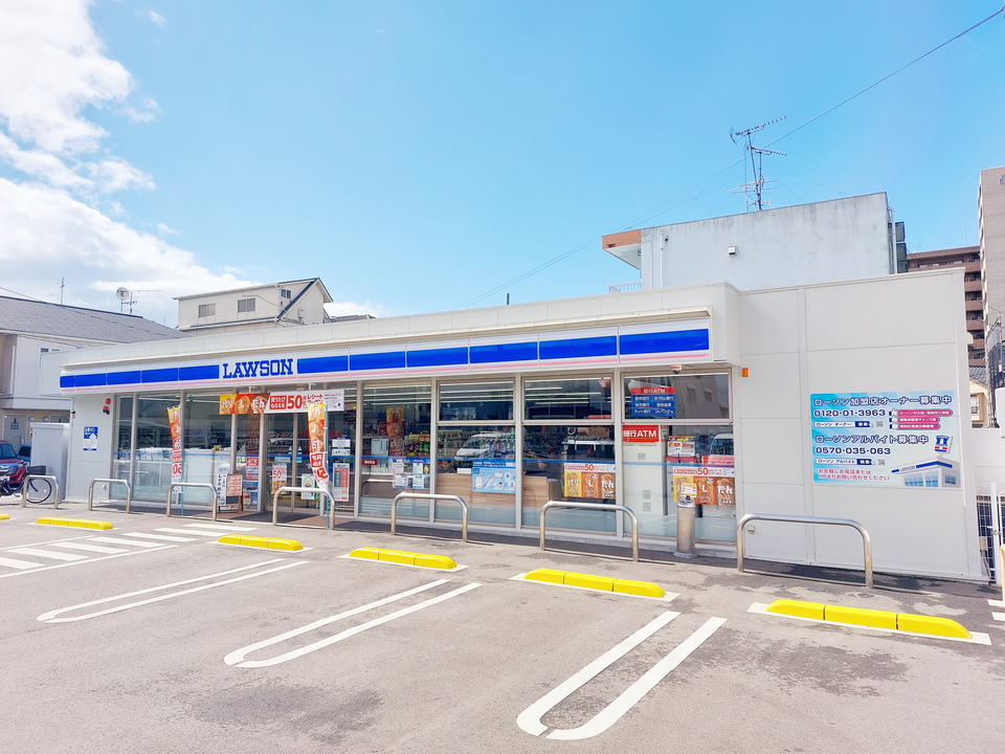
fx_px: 697
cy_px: 377
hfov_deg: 71.6
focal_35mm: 24
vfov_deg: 56.8
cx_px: 502
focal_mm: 5.23
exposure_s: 1/1294
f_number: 1.8
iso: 25
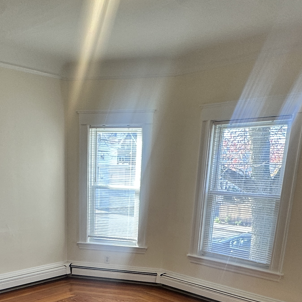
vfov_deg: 41.4
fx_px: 365
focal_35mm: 37
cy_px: 272
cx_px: 100
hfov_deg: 44.3
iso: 80
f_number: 2.2
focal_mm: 2.22
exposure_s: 1/120
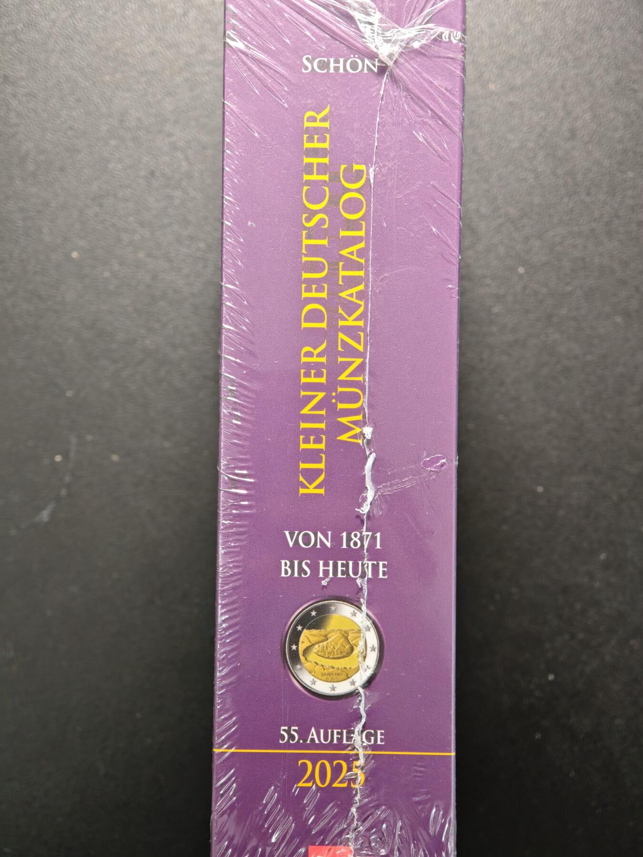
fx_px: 1486
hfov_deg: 24.4
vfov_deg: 32.2
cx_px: 322
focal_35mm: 60
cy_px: 428
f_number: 2
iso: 800
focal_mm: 9
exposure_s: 1/50.2
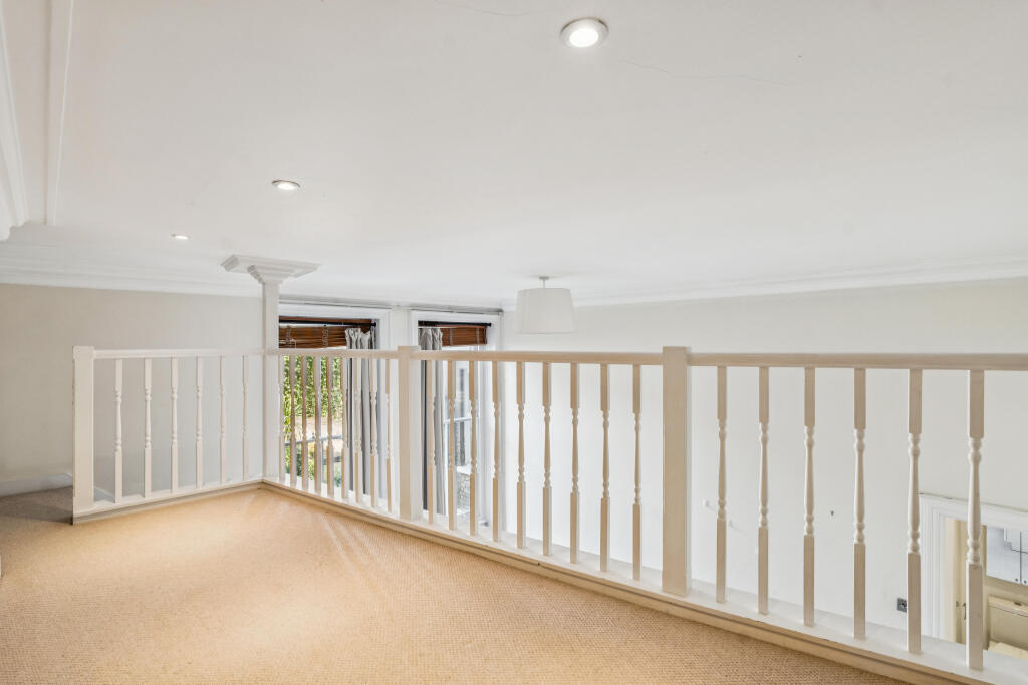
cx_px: 514
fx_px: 457
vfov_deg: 73.8
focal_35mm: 16
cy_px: 342
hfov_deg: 96.7
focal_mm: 16
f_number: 11
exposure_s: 1/8
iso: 400
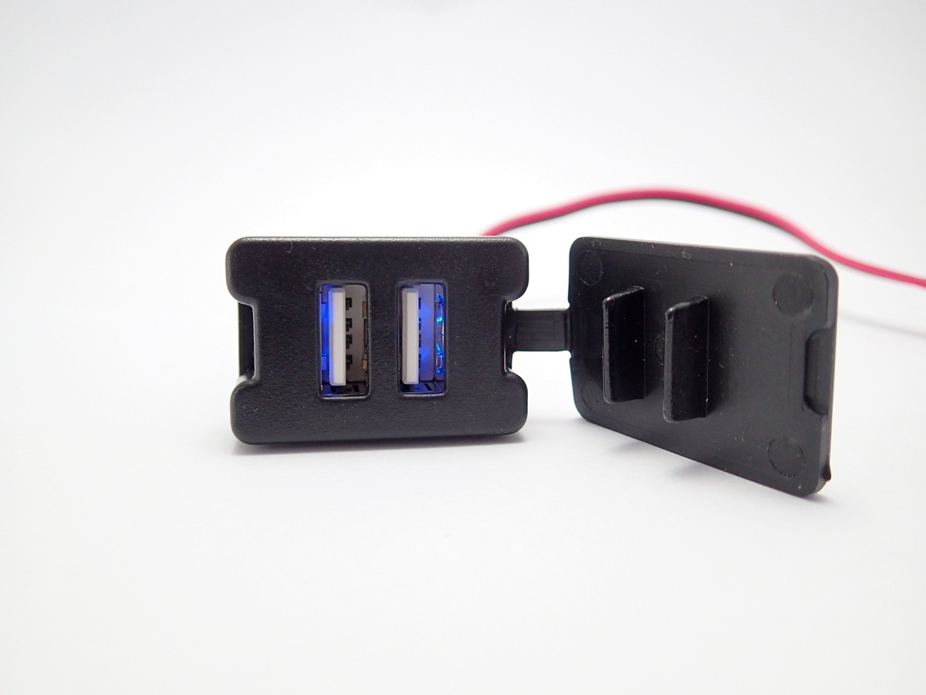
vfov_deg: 46.8
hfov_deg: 60.0
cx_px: 463
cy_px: 348
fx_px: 803
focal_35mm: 30
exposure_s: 1/125
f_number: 2.3
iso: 320
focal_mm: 5.5
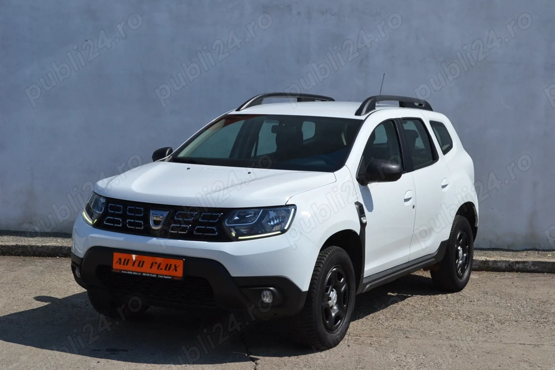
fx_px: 1017
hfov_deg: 30.5
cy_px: 185
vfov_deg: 20.6
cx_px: 278
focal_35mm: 66
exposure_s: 1/320
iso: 100
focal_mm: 44
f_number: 9
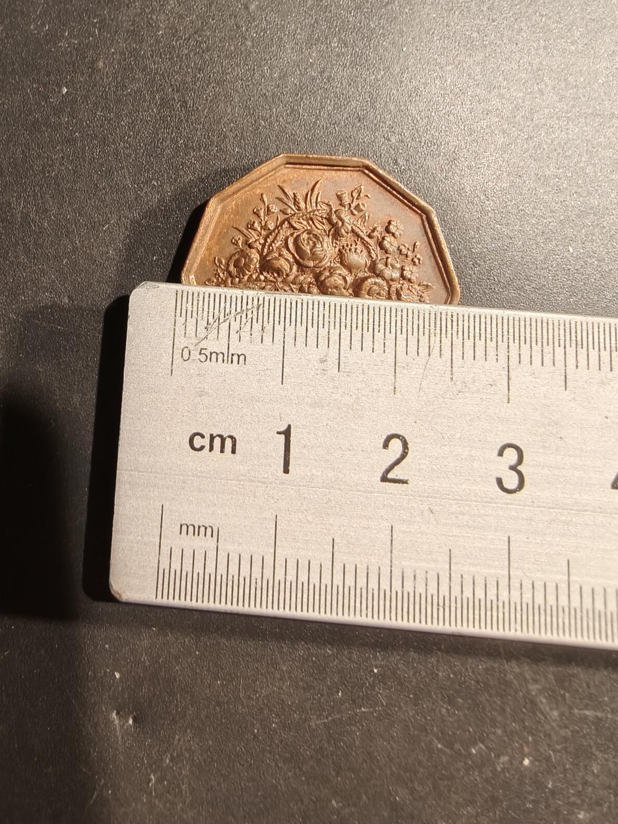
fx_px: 619
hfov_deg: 53.1
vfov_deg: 67.3
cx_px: 301
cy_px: 431
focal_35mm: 26
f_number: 2
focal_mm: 2.32
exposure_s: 1/53.6
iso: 160
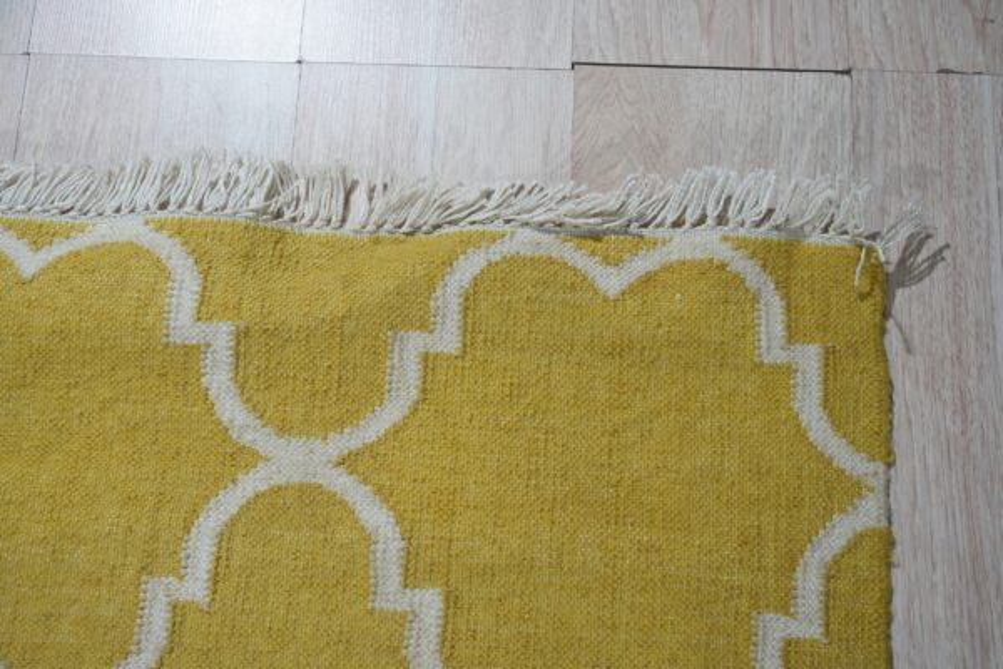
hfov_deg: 52.8
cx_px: 502
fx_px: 1011
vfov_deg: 36.6
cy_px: 334
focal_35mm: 36
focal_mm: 36.3
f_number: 5.6
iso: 500
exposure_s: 1/160
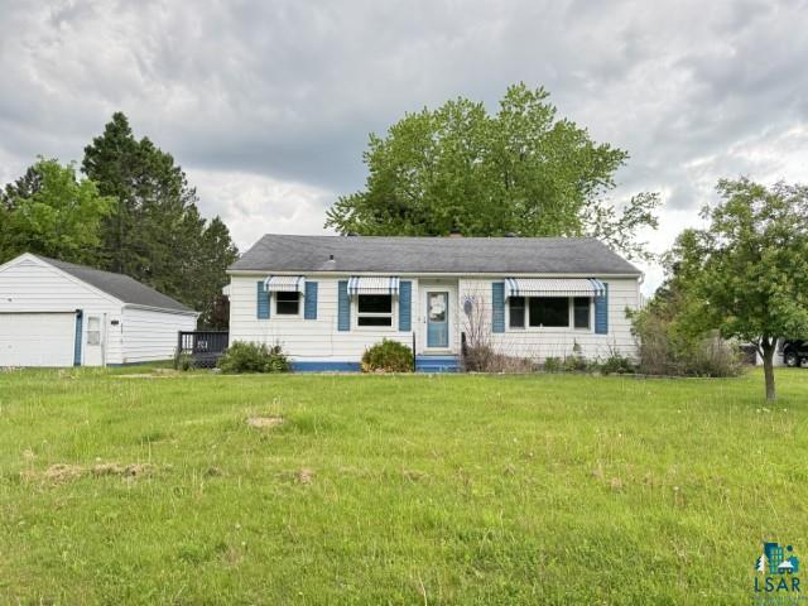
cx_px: 404
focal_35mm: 24
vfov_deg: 56.8
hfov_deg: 71.6
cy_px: 303
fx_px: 560
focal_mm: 6.76
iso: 80
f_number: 1.78
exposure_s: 1/305
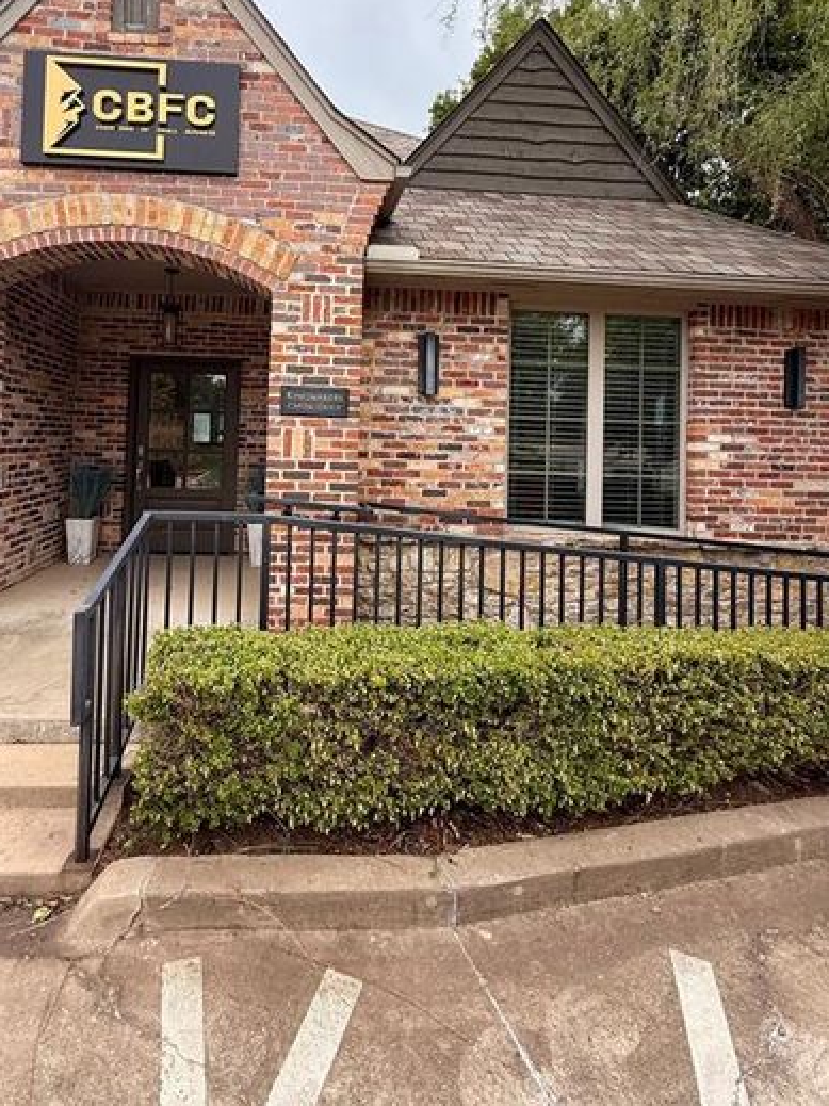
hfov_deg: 70.6
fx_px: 575
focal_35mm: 18
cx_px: 322
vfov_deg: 86.3
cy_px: 425
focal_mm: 2.22
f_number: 2.2
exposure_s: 1/625
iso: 64
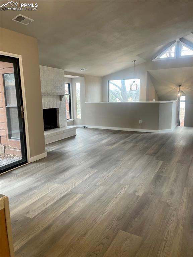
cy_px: 128
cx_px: 96
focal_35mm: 26
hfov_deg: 53.1
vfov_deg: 67.3
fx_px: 193
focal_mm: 4.2
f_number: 1.6
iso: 80
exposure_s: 1/60
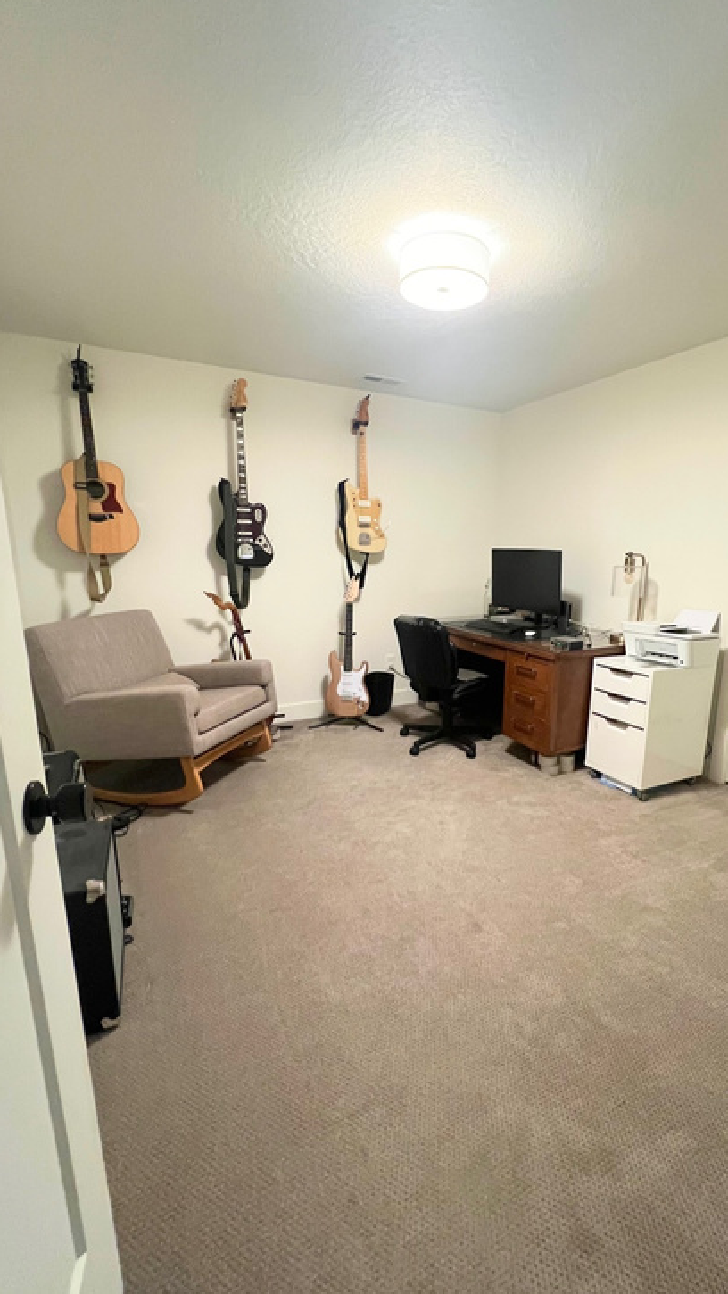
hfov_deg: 70.1
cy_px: 673
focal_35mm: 15
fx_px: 515
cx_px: 423
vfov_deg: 102.9
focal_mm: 1.57
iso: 500
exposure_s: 1/60
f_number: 1.8
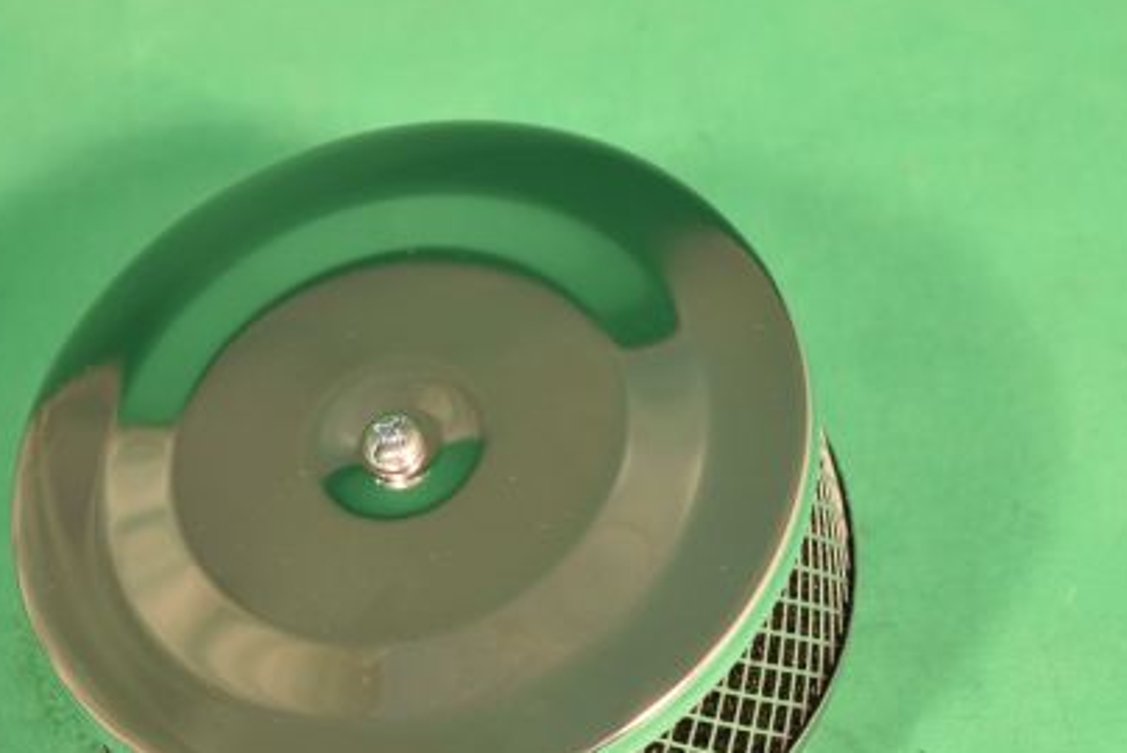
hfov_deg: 19.1
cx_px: 441
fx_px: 3352
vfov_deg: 12.8
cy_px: 523
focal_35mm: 107
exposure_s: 1/80
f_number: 5.6
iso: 250
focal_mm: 48
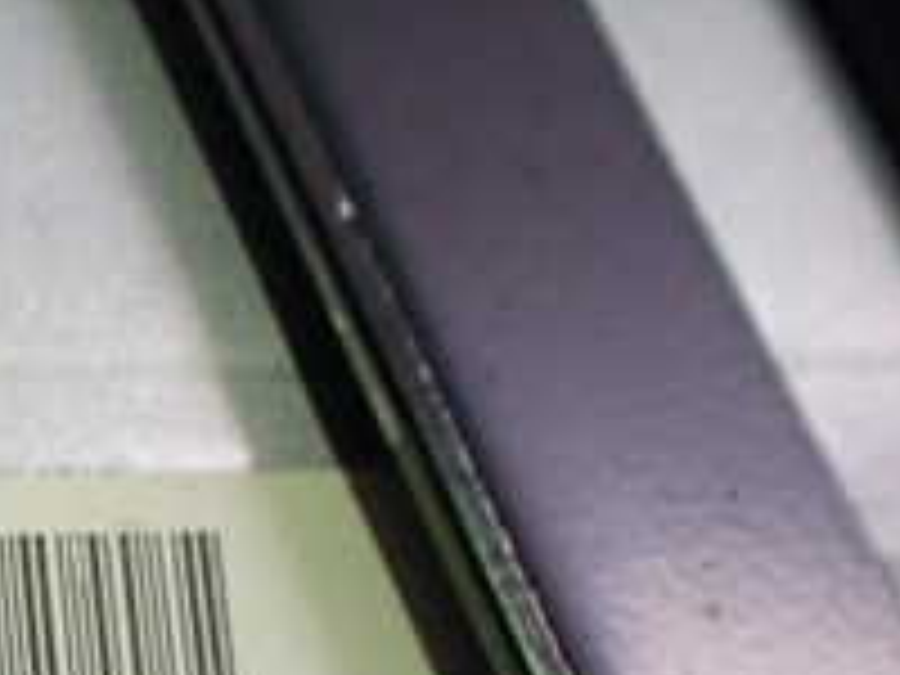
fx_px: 2340
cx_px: -360
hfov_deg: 19.6
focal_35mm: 90
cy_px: 891
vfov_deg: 15.6
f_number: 2.3
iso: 640
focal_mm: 5.4
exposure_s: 1/125
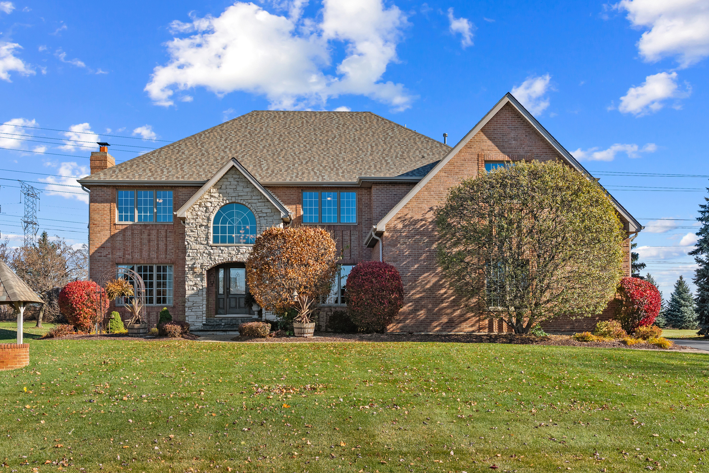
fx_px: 709
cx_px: 361
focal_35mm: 36
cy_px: 240
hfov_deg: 53.1
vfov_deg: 36.9
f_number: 8
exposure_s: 1/40
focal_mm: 35
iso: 640
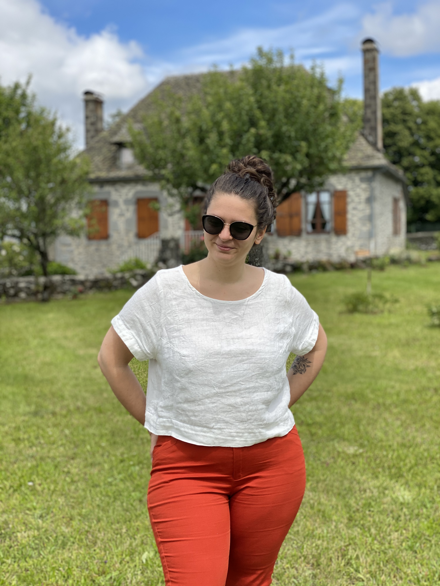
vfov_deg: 36.8
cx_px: 220
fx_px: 881
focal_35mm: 52
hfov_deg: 28.0
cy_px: 293
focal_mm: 6
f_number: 2
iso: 20
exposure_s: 1/1170
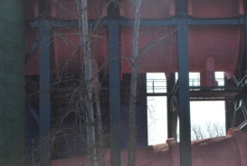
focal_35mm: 121
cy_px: 111
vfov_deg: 11.4
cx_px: 127
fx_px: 830
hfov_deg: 16.9
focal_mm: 55
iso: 100
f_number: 9
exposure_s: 1/320
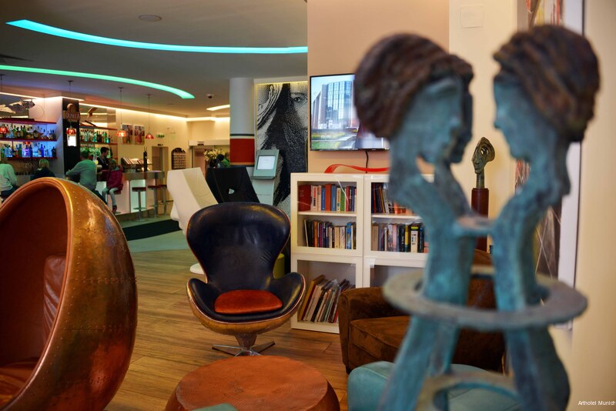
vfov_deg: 46.4
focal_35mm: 28
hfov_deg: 65.5
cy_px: 206
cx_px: 308
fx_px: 479
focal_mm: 28
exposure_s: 1/80
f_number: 3.5
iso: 400
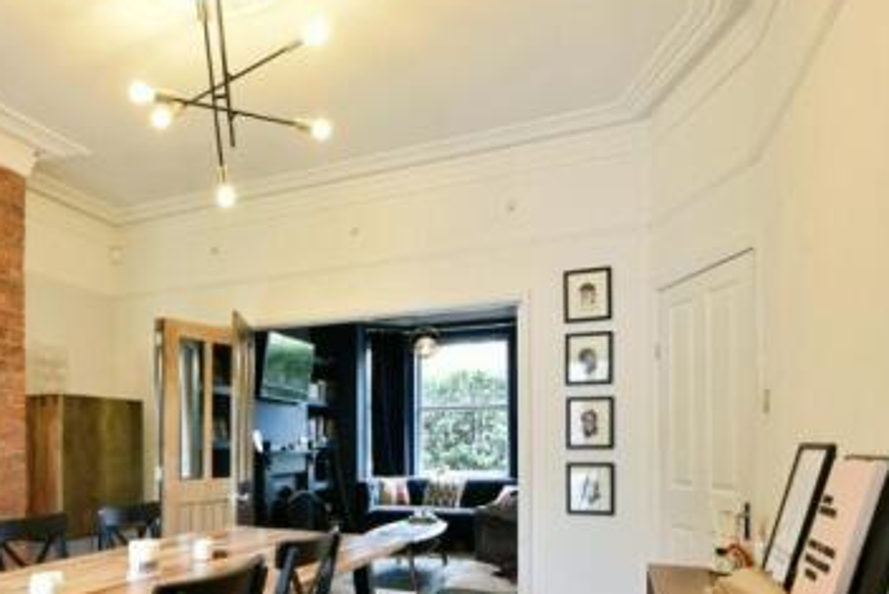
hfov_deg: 66.0
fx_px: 642
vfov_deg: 46.9
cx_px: 245
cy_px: 476
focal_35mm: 26
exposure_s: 1/15
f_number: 8
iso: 800
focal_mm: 14
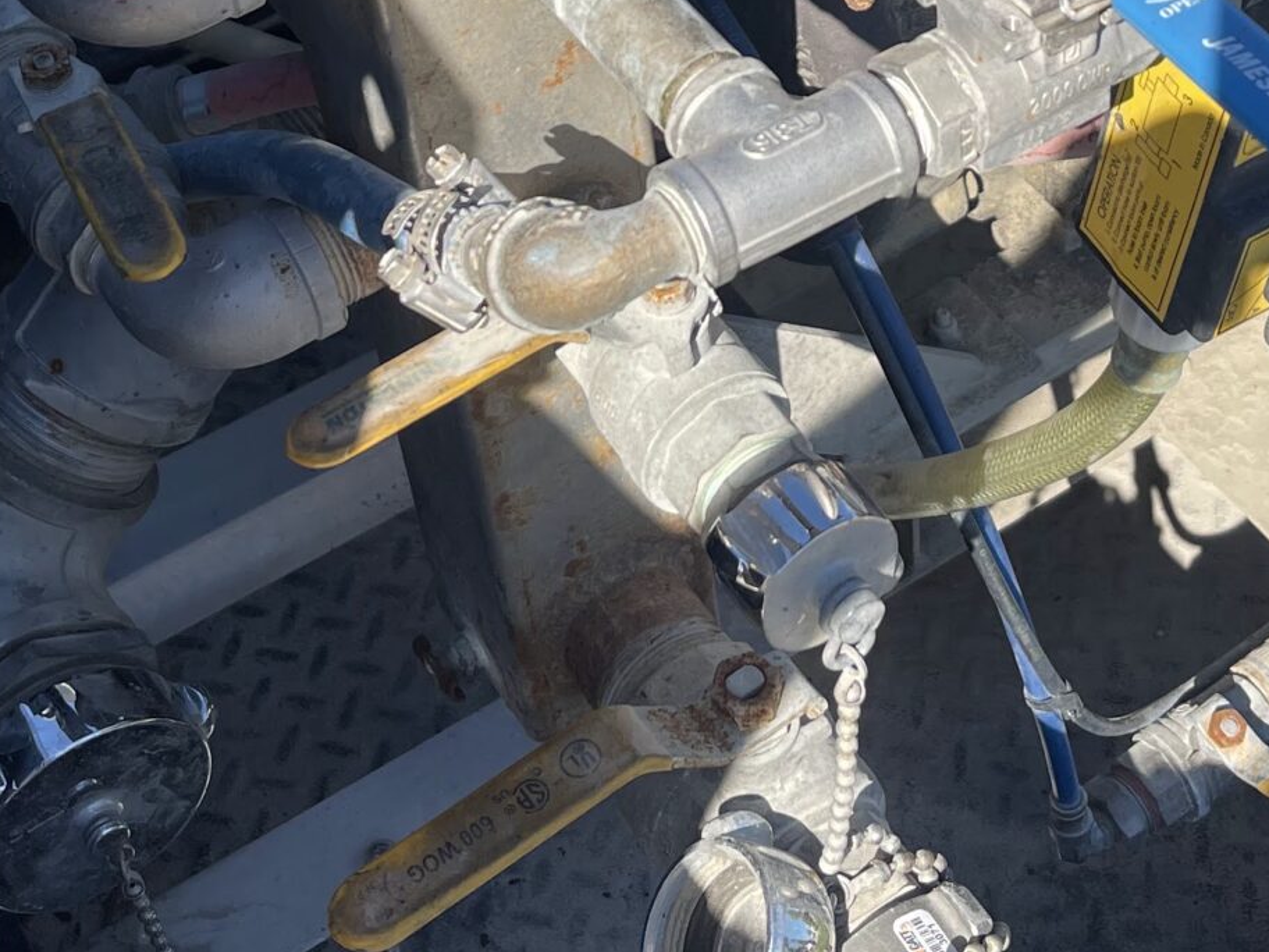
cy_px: -138
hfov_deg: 26.6
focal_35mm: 73
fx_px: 2676
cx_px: 768
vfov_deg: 19.2
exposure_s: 1/1715
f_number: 1.6
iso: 32
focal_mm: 5.1
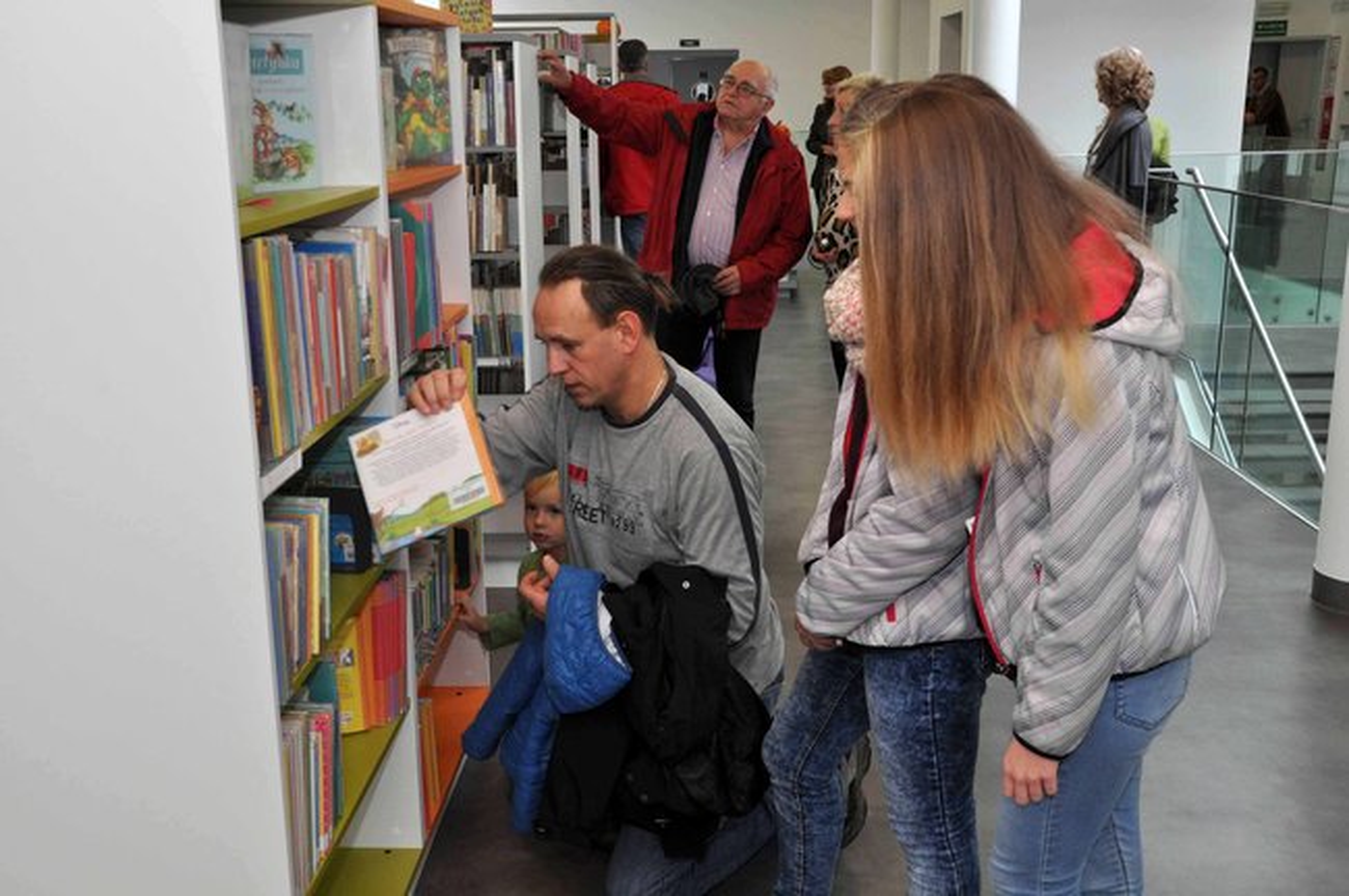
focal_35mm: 38
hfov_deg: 51.3
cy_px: 448
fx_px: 1404
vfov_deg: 35.4
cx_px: 674
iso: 800
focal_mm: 25
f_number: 13
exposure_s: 1/60
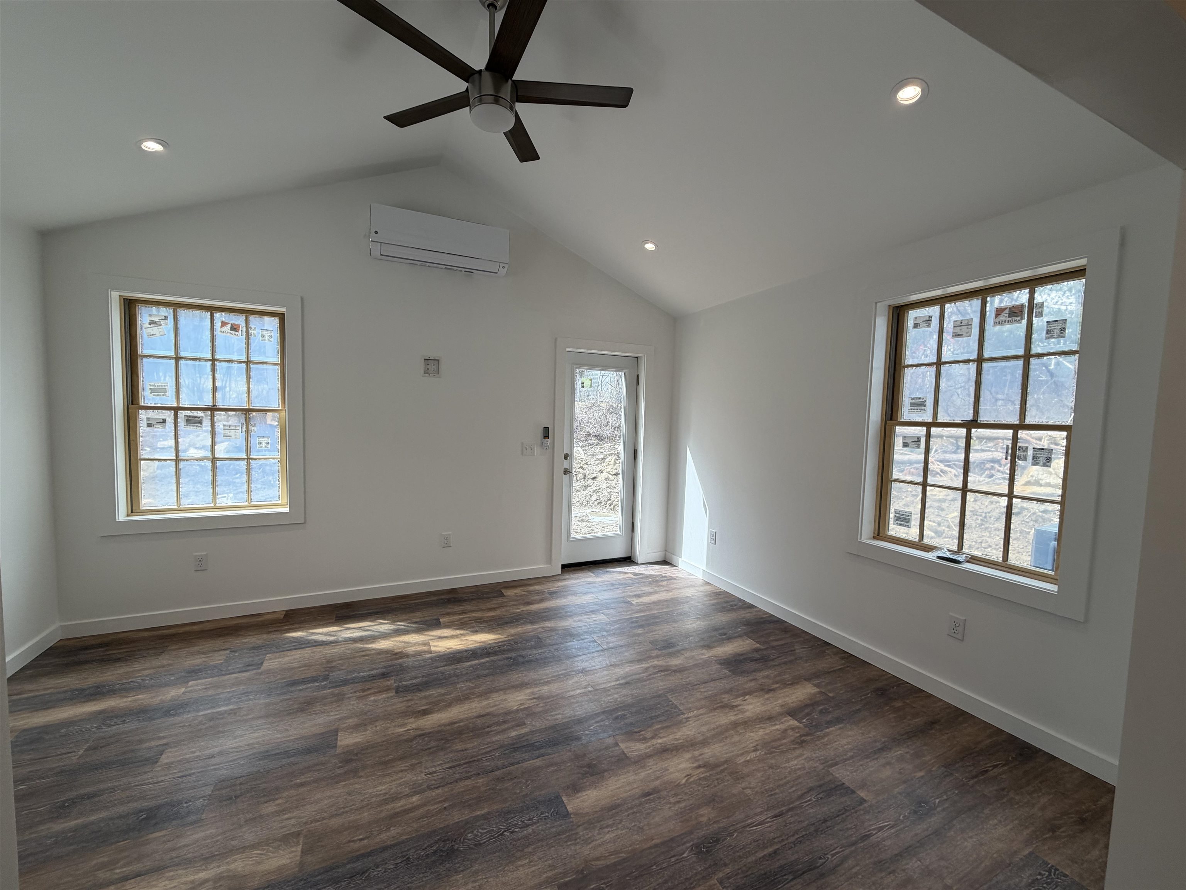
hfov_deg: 102.1
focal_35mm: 14
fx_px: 480
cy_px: 445
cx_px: 593
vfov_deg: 85.7
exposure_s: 1/120
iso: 50
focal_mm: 2.22
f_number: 2.2
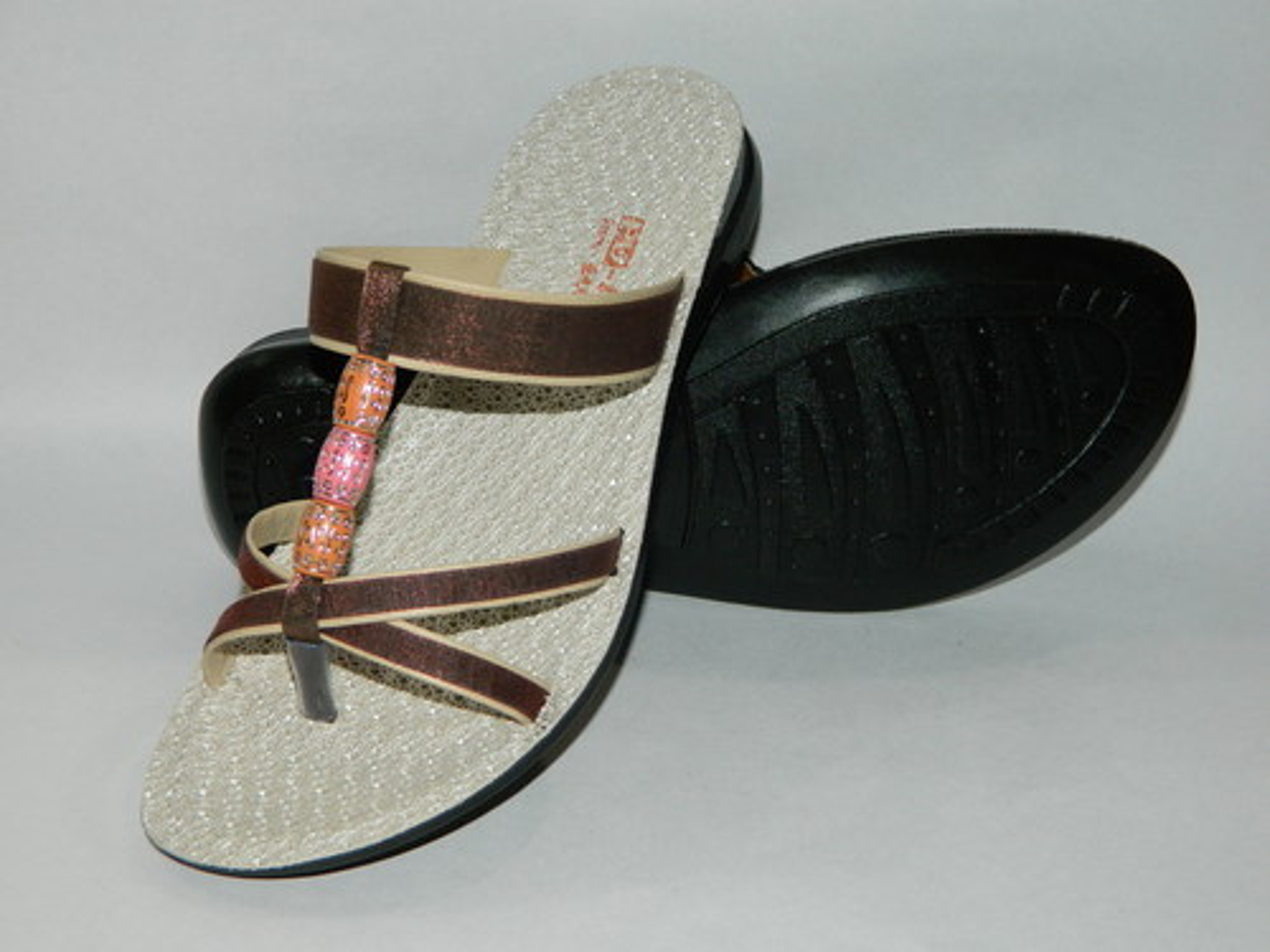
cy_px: 476
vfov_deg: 25.7
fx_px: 2091
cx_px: 635
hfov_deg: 33.8
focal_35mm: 57
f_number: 3.8
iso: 200
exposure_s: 1/50
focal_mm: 10.2
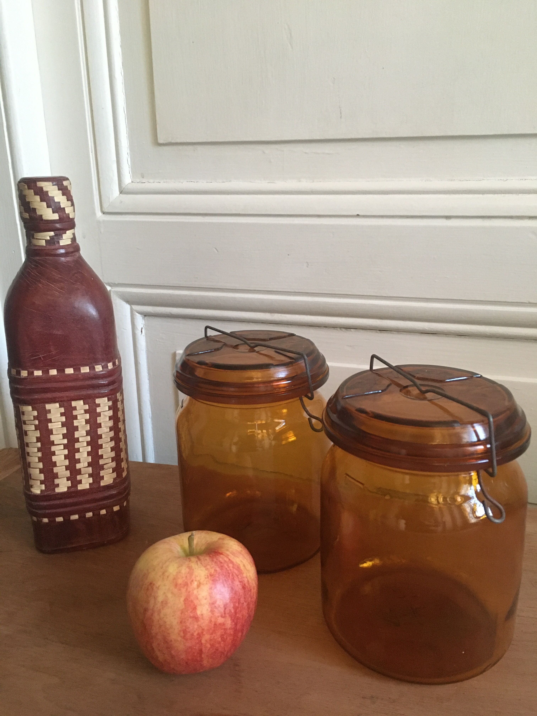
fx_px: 600
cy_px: 358
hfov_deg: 48.2
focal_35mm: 29
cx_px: 268
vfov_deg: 61.7
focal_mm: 4.15
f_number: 2.2
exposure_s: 1/17
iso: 250
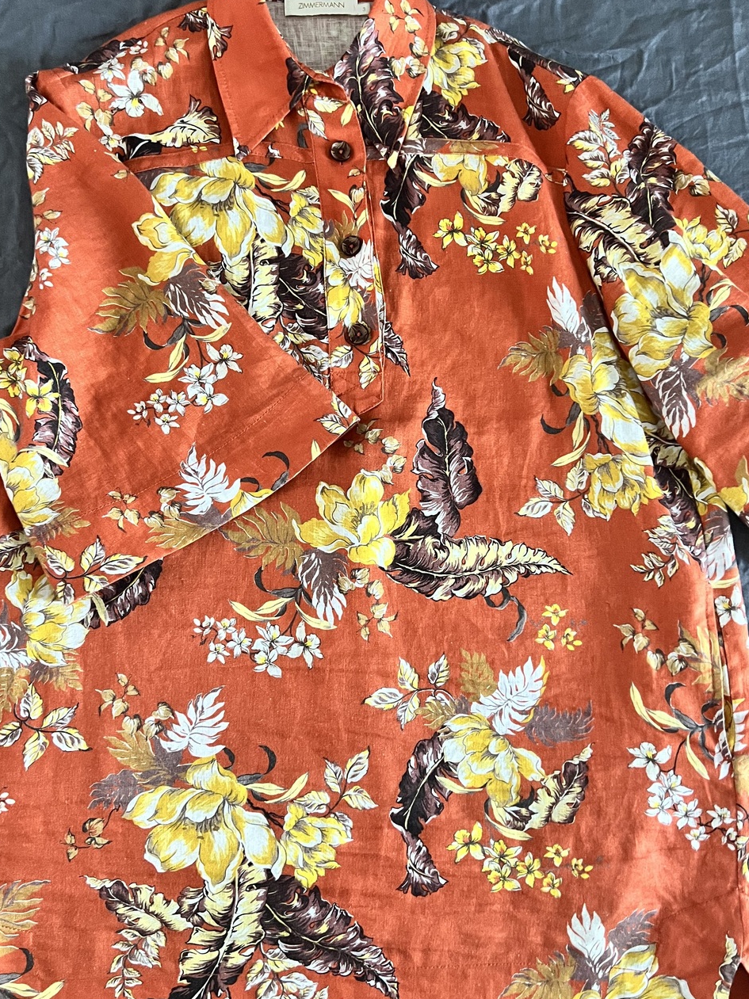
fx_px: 953
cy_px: 475
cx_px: 375
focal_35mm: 33
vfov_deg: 55.3
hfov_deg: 42.9
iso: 400
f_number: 1.5
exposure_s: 1/33
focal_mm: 5.7
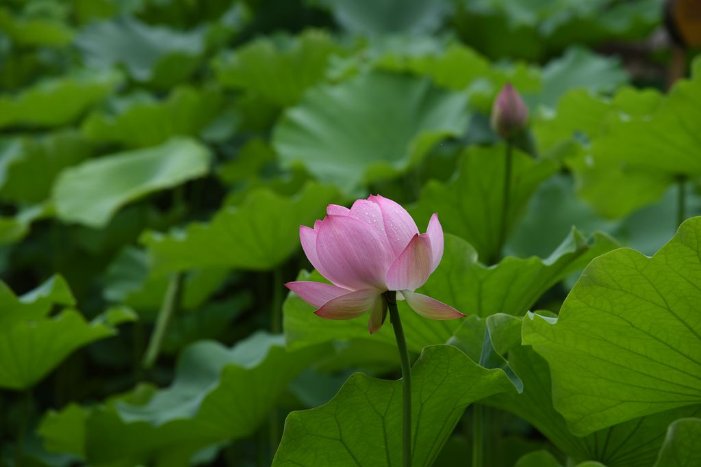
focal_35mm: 120
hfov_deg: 17.1
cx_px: 350
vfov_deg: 11.4
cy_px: 234
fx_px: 2337
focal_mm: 120
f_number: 5.6
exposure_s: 1/500
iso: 100
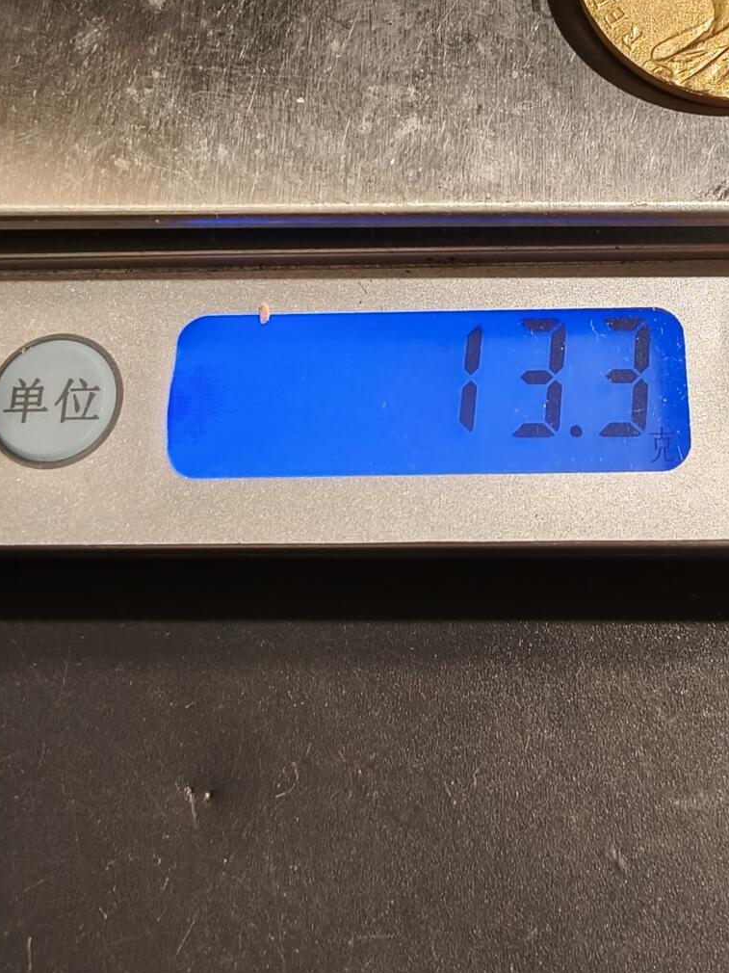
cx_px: 487
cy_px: 303
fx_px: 1152
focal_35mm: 41
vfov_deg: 44.9
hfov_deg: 34.8
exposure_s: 1/57.7
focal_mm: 2.32
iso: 160
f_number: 2
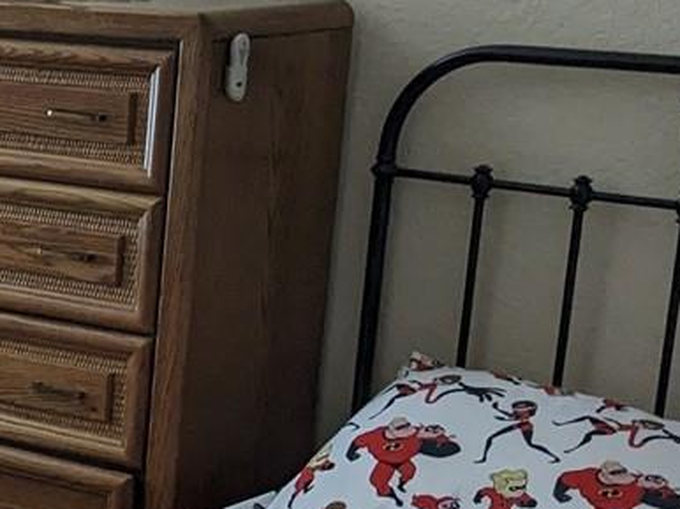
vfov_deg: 13.1
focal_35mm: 112
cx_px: -409
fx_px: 2199
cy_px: 409
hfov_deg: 15.8
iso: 88
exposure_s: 1/40
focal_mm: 4.38
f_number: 1.73
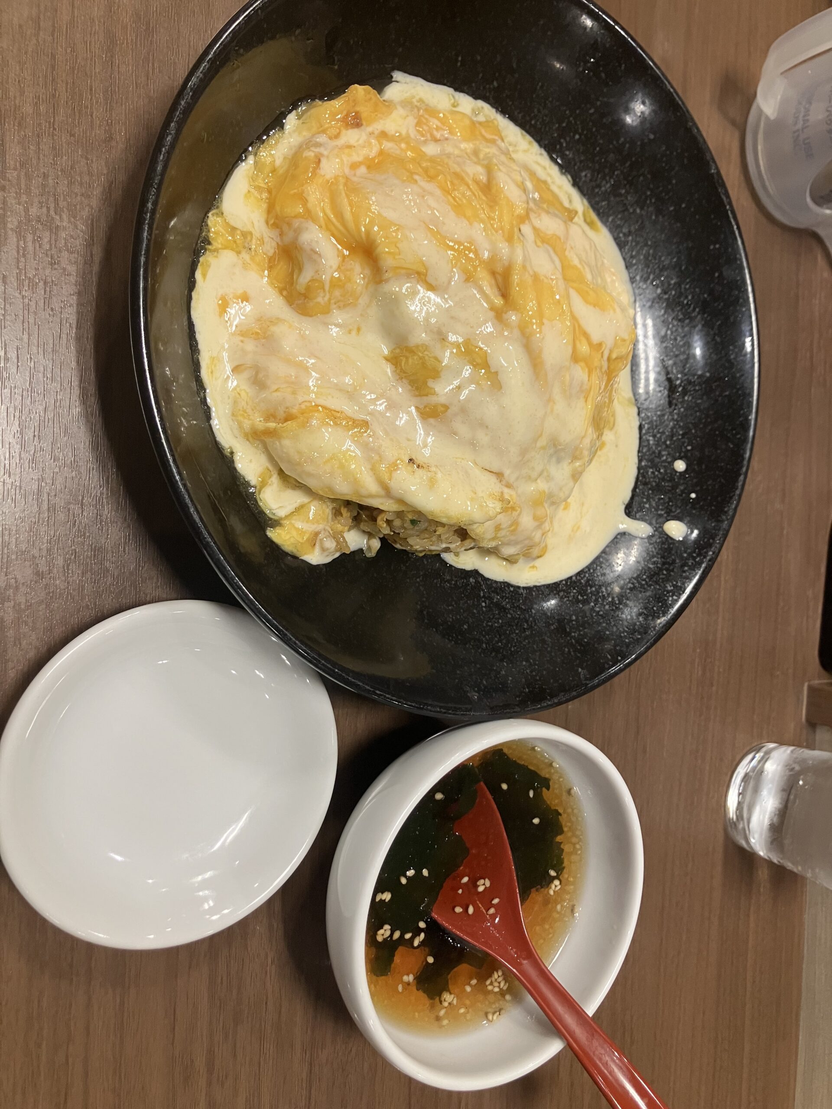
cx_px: 416
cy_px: 554
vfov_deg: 63.4
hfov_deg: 49.7
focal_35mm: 28
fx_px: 897
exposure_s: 1/94
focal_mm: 3.99
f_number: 1.8
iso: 80
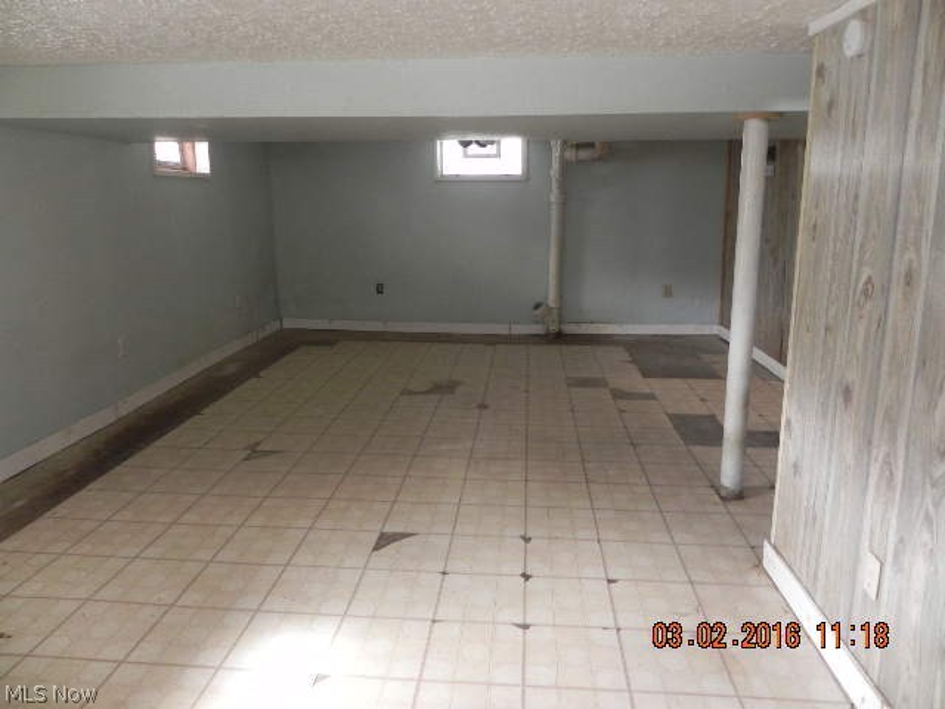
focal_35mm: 26
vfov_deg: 53.1
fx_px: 710
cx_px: 472
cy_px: 354
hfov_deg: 67.3
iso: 389
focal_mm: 4.6
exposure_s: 1/30
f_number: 2.8
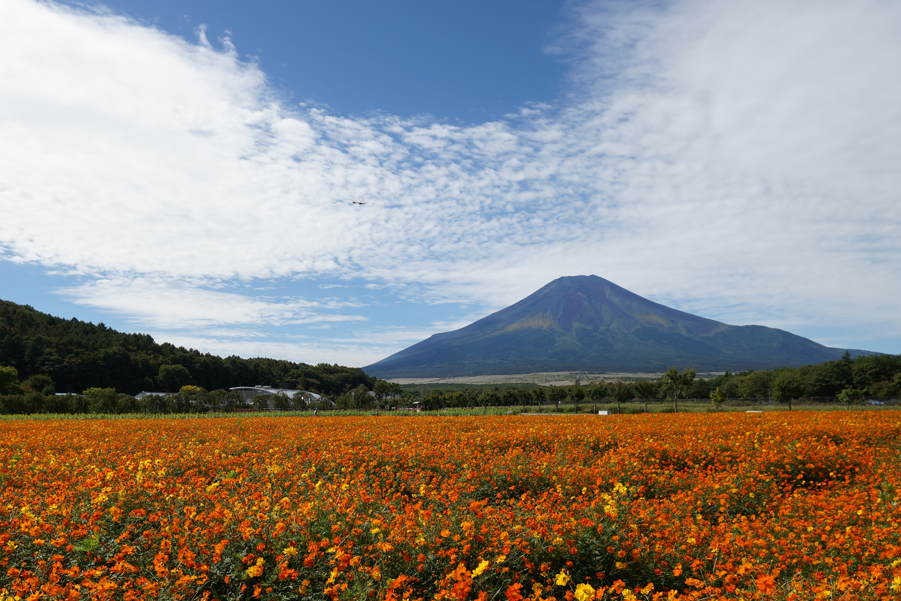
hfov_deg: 70.6
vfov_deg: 50.0
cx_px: 350
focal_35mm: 25
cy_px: 418
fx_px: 626
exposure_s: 1/640
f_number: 5.6
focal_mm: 16
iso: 100
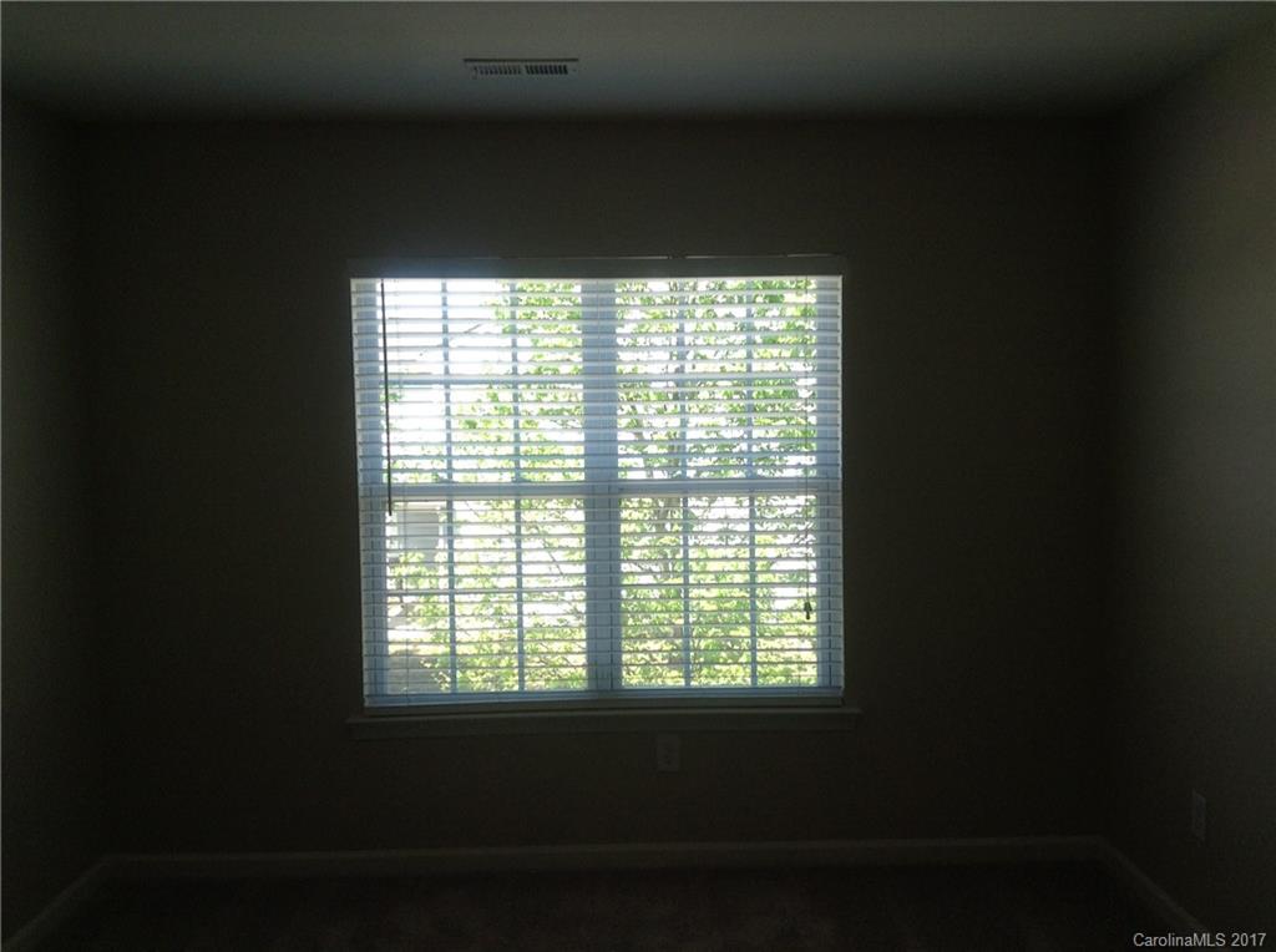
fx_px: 1214
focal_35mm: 33
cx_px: 638
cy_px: 476
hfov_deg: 55.4
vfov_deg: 42.8
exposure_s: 1/100
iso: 32
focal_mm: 3.3
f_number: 2.4
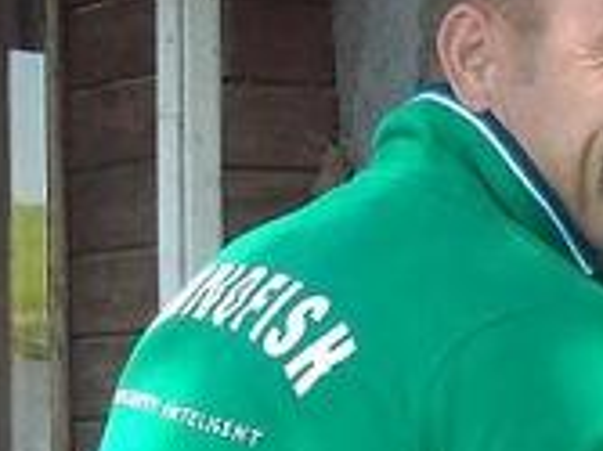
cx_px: 715
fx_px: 3621
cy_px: 676
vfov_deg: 7.0
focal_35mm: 208
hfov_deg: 9.4
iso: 64
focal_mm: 7.1
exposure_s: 1/201
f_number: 3.1
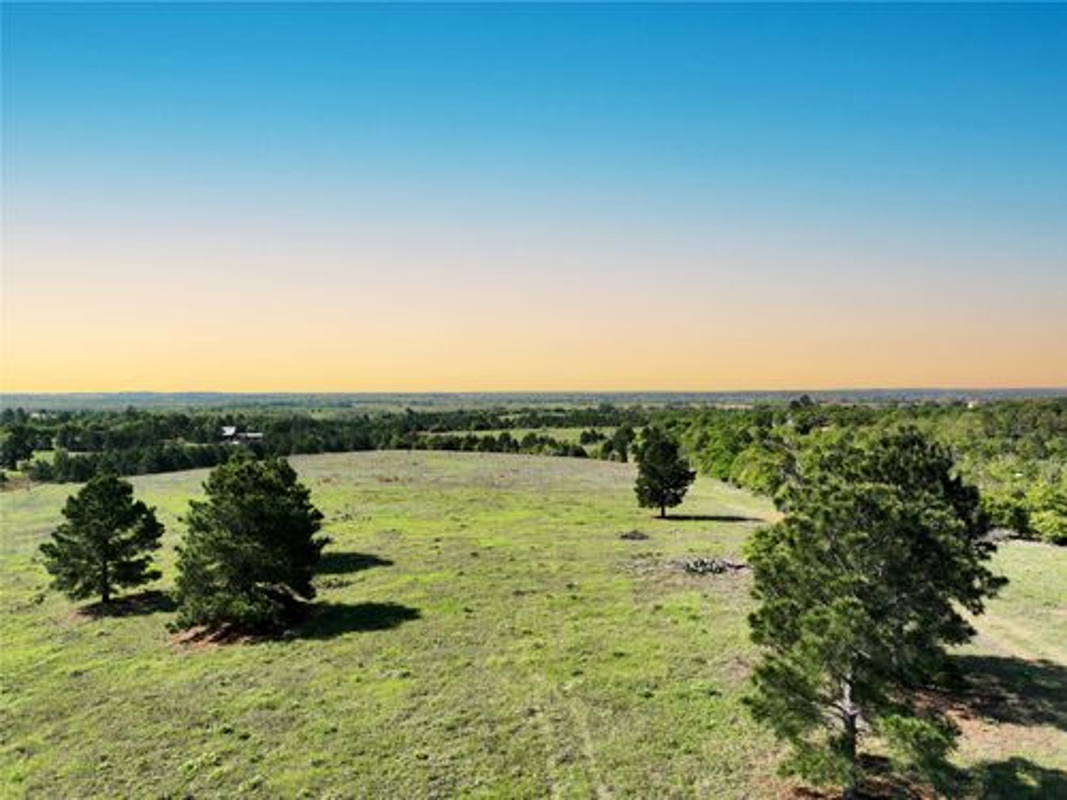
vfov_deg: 56.8
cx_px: 534
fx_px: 740
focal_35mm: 24
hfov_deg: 71.6
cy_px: 400
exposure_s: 1/2500
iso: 160
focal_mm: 12.29
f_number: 2.8
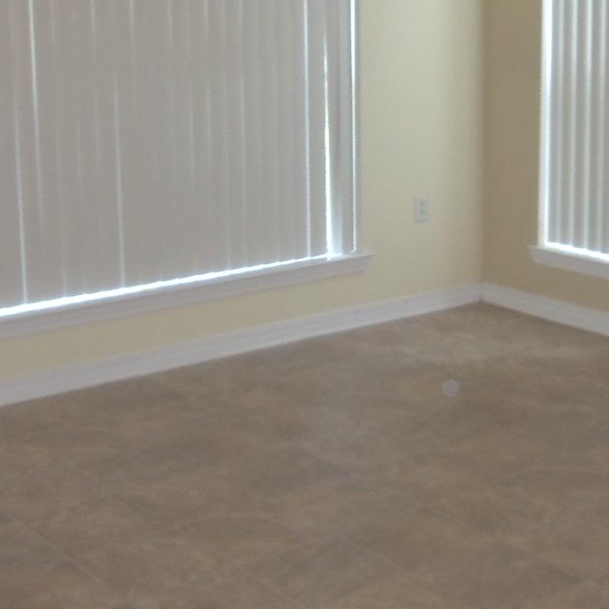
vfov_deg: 25.6
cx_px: 392
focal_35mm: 67
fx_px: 1334
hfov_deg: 25.6
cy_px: 192
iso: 200
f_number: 3.9
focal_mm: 5.1
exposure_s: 1/30
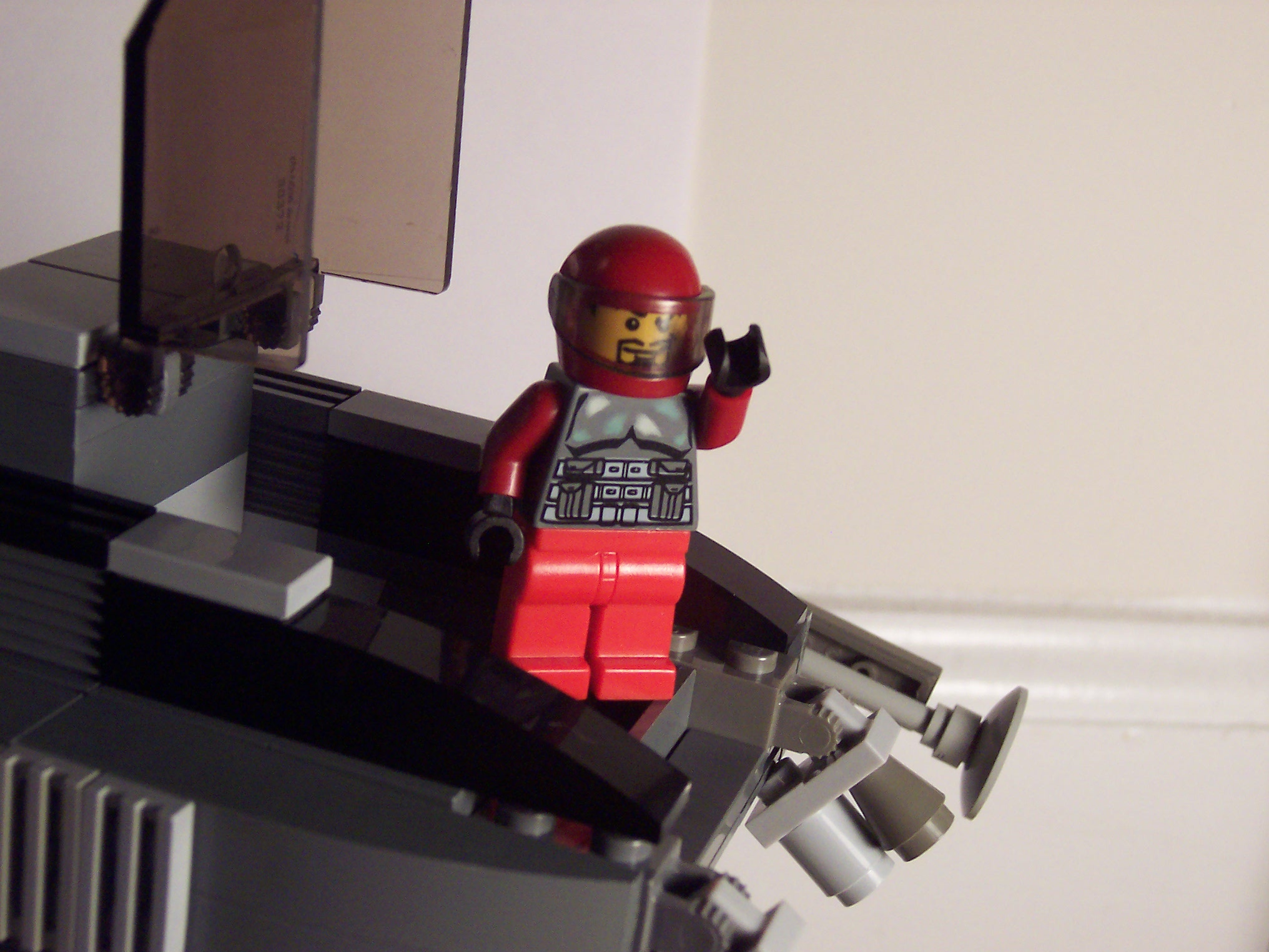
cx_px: 634
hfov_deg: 29.0
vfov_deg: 21.9
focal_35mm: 67
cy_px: 476
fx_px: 2456
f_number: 3.4
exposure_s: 1/20
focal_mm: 10.4
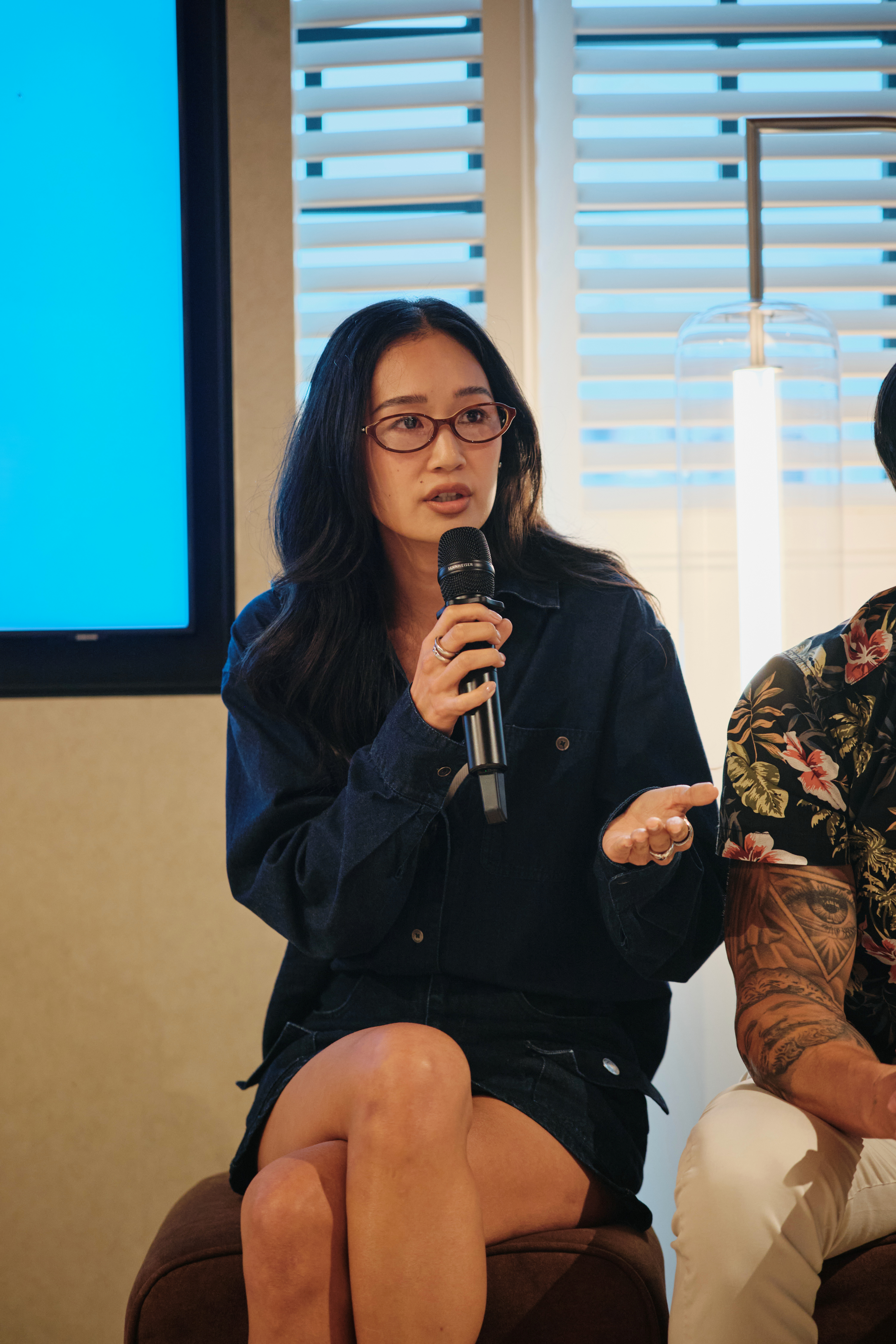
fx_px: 3136
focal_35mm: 84
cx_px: 448
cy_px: 672
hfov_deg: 16.3
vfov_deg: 24.2
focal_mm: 56
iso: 800
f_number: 1.7
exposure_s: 1/100
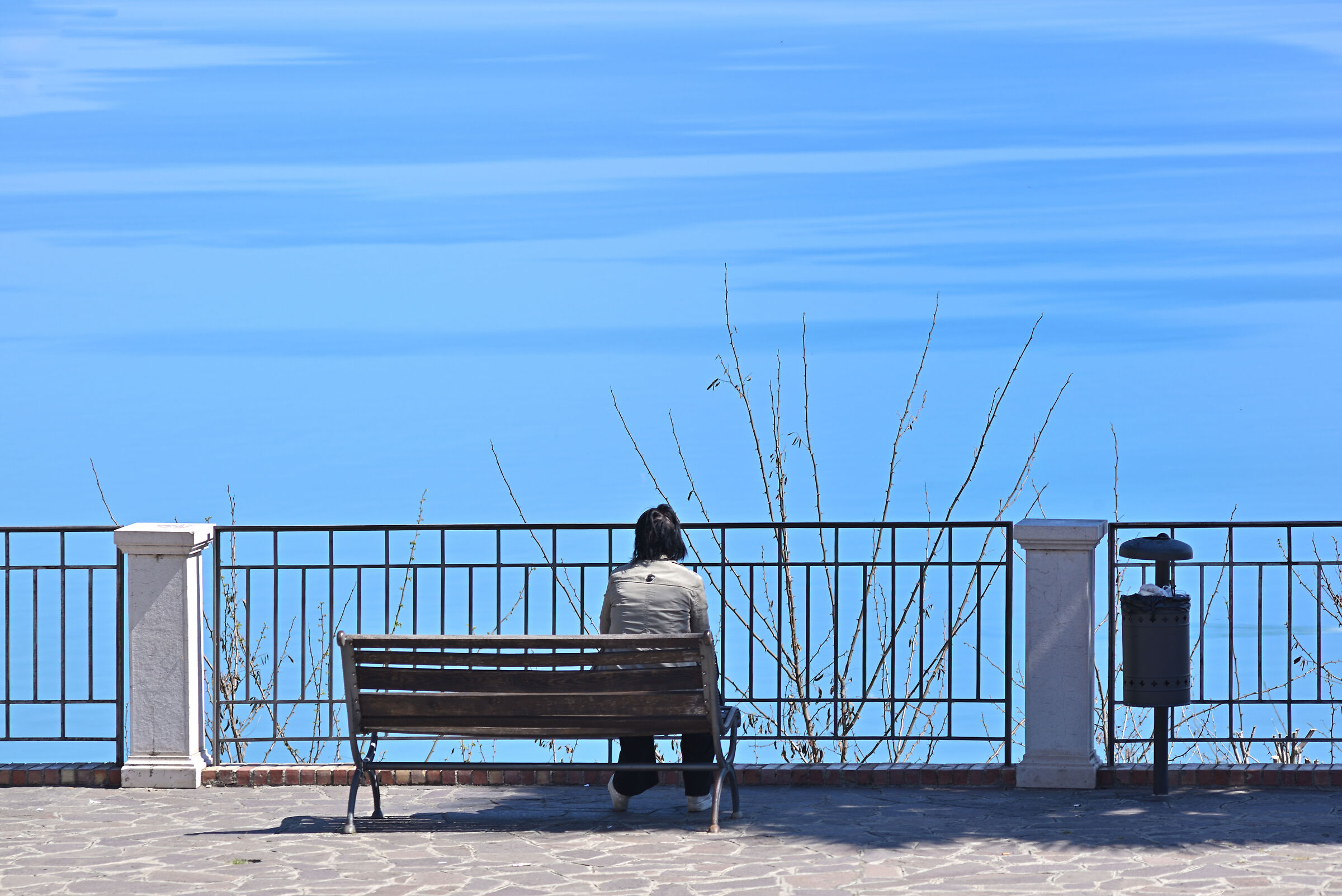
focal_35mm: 80
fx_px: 2983
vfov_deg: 17.1
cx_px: 671
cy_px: 448
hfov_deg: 25.4
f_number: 8
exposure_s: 1/200
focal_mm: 80
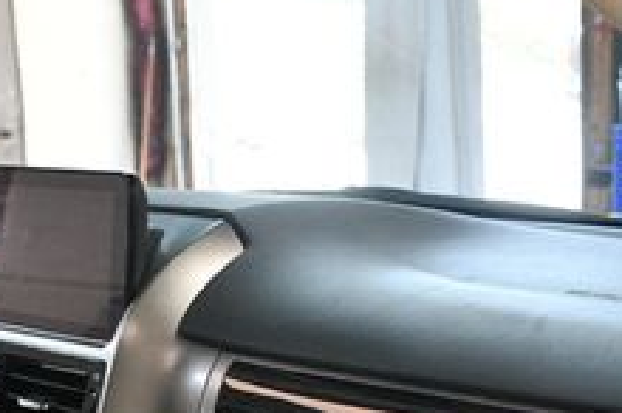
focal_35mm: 96
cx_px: 277
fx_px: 1656
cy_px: 512
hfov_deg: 21.3
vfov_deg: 13.8
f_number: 3.5
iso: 2000
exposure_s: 1/125
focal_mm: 22
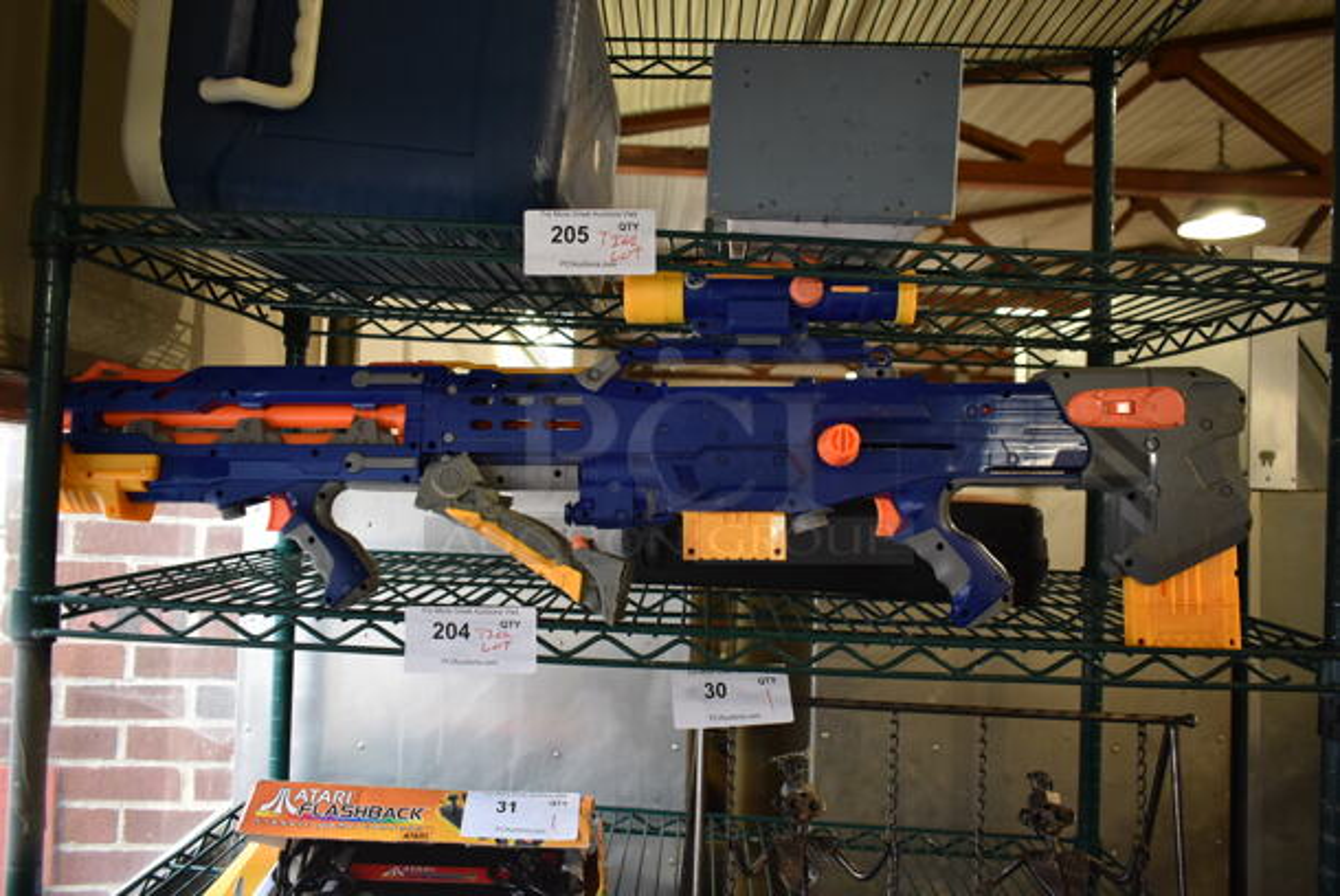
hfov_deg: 67.3
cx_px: 670
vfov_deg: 48.0
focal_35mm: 27
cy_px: 448
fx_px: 1006
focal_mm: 18
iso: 800
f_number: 3.5
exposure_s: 1/30
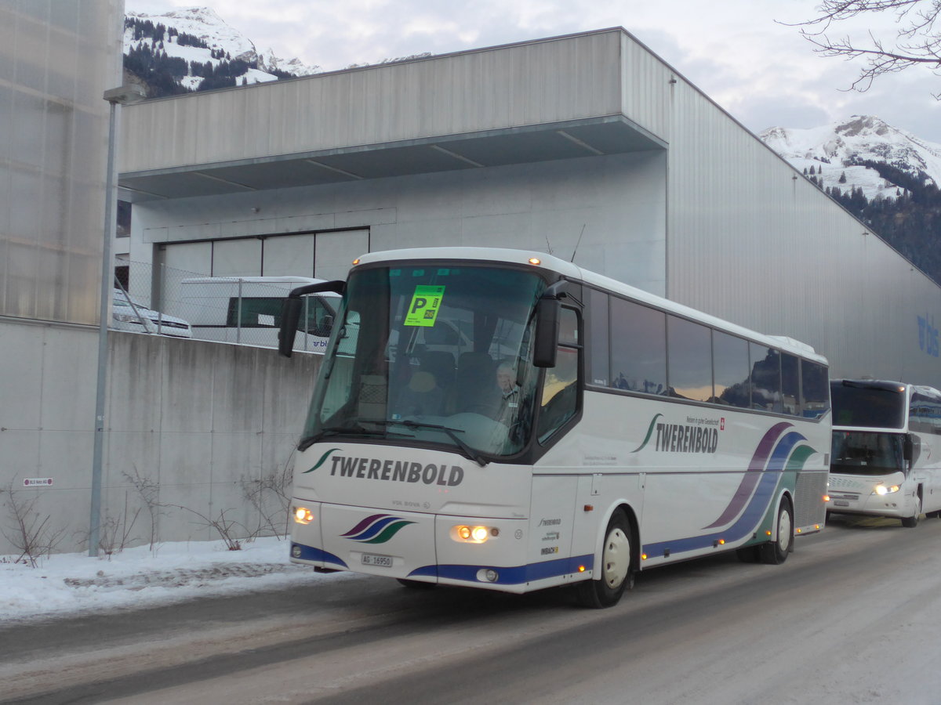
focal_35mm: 46
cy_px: 352
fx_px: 1250
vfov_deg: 31.5
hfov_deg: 41.2
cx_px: 470
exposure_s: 1/60
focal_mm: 9.5
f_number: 3
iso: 250
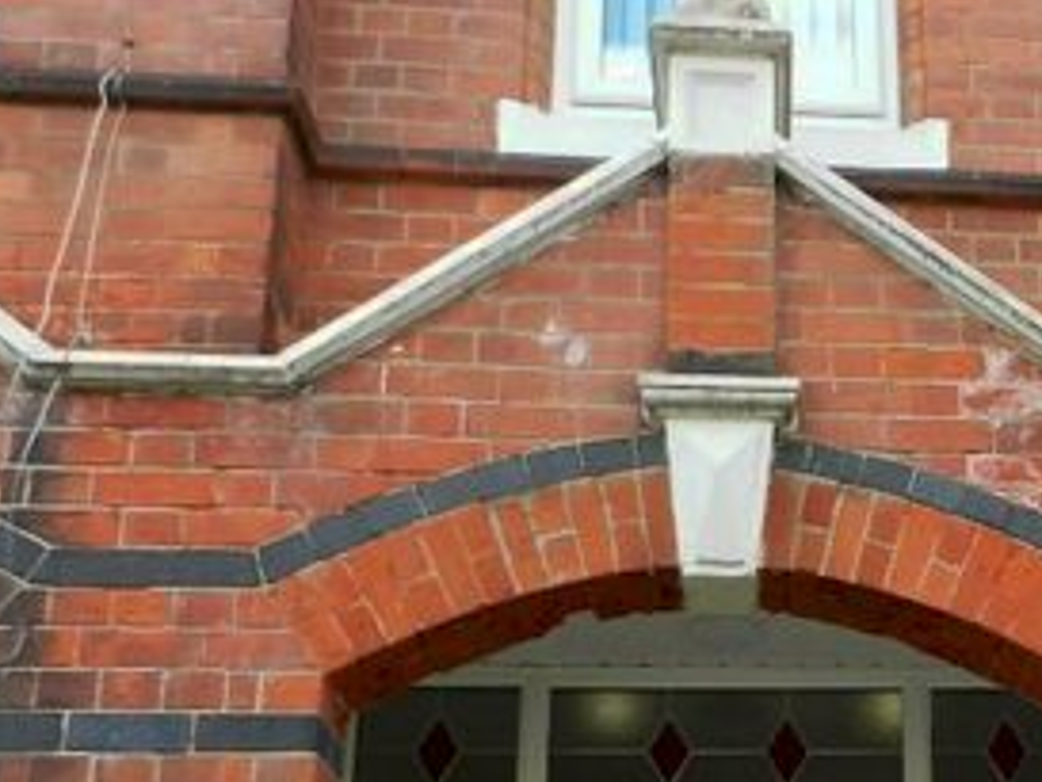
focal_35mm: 59
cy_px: 753
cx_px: 1011
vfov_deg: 23.9
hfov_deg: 30.6
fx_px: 1777
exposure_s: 1/320
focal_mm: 4
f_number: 3.4
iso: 160
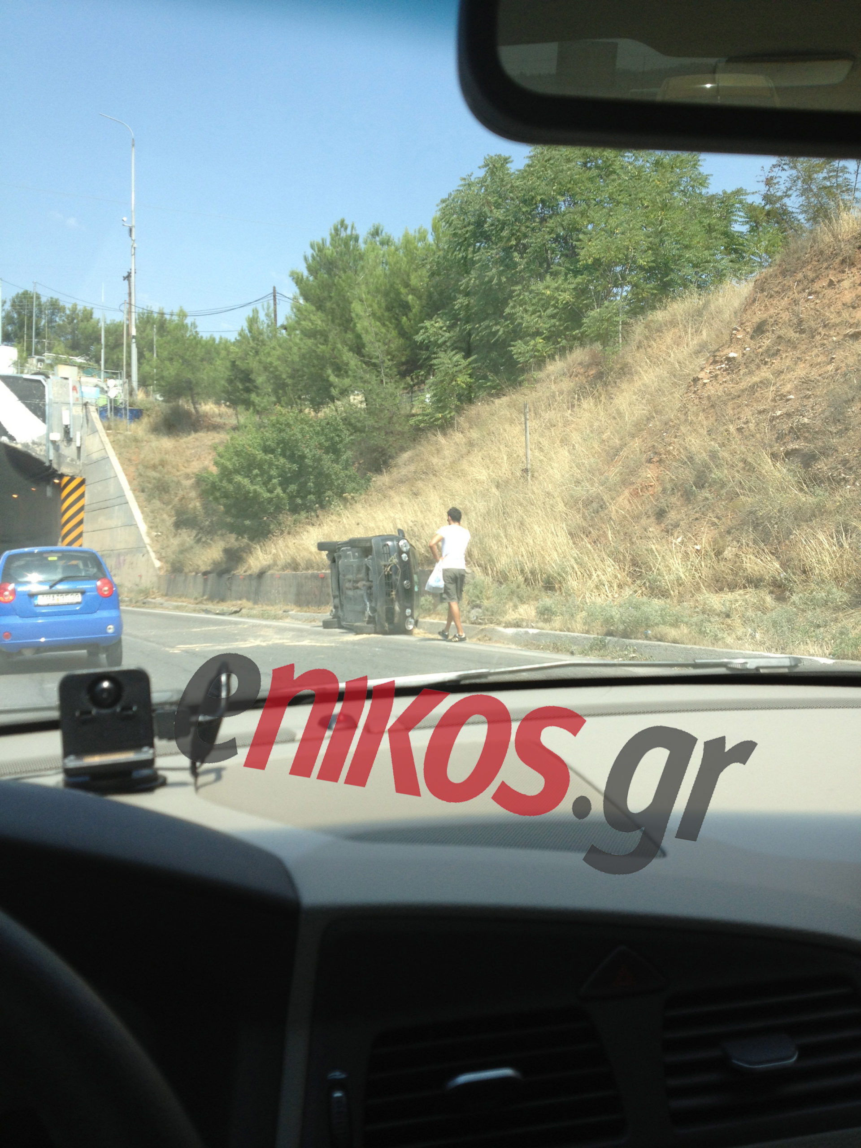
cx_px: 430
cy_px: 574
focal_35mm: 35
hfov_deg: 40.7
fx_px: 1161
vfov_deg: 52.6
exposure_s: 1/905
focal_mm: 4.28
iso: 50
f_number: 2.4
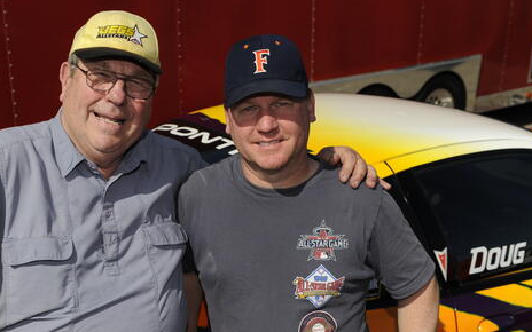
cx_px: 178
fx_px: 797
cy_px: 240
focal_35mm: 55
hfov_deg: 36.5
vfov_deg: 23.4
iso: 400
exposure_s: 1/5000
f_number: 4.5
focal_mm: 34
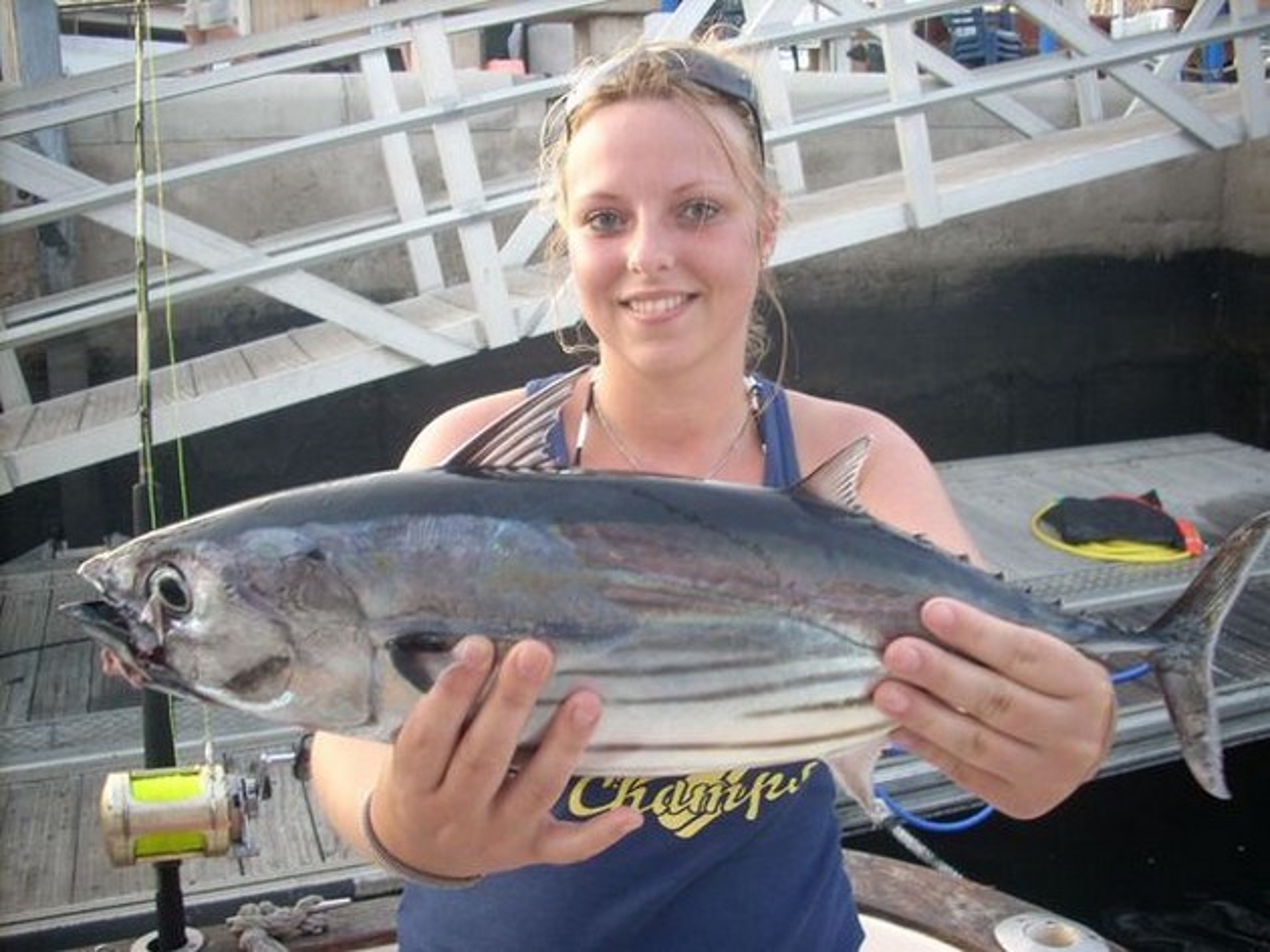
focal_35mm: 37
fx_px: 1357
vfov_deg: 38.6
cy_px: 476
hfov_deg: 50.2
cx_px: 635
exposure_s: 1/48.3
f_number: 2.8
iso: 64
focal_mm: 6.2
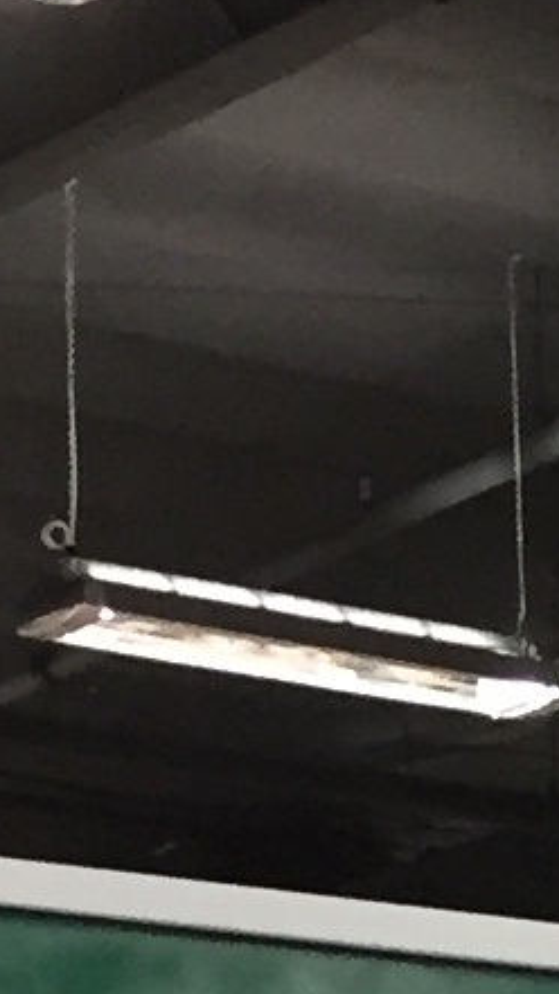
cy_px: 2799
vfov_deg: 8.1
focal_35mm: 234
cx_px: 1021
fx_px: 6167
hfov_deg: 5.1
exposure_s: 1/30
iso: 125
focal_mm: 4.15
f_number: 2.2
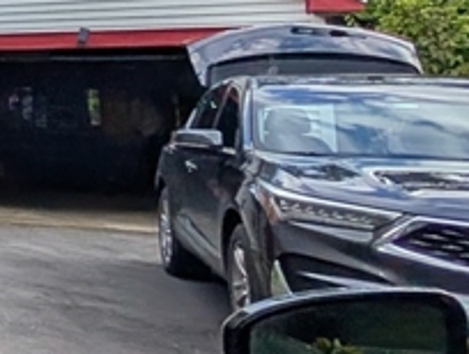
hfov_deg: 14.7
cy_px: 21
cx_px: -685
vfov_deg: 23.7
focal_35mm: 60
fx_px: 815
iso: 52
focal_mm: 2.02
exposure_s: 1/2169
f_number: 1.7
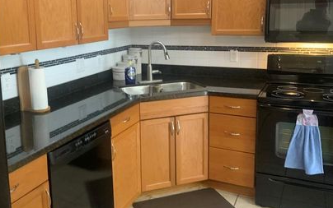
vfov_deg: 33.3
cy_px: 69
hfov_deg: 51.2
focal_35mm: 38
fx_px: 345
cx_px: 133
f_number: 1.8
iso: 250
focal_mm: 3
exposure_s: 1/40
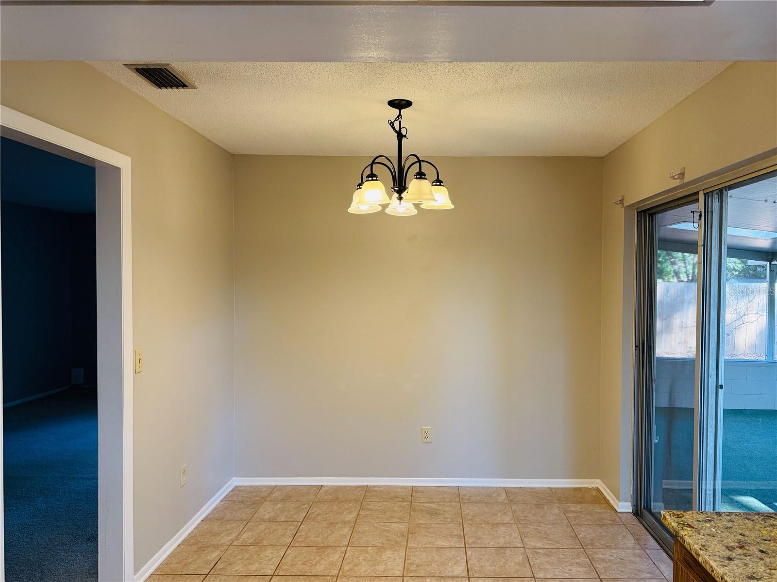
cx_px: 388
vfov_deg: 56.8
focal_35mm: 24
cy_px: 291
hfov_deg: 71.6
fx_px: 539
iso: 200
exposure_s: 1/131
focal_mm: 6.76
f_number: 1.78
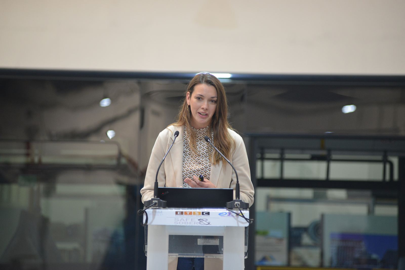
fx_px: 2251
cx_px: 202
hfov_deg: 10.3
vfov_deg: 6.9
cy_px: 135
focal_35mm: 200
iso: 2500
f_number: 4
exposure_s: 1/320
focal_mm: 200
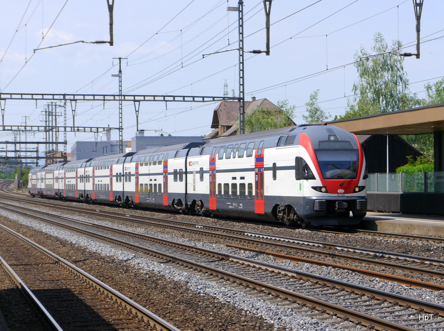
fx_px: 998
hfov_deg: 25.1
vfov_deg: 18.8
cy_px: 166
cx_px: 222
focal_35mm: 78
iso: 160
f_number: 8
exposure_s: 1/320
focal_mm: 39
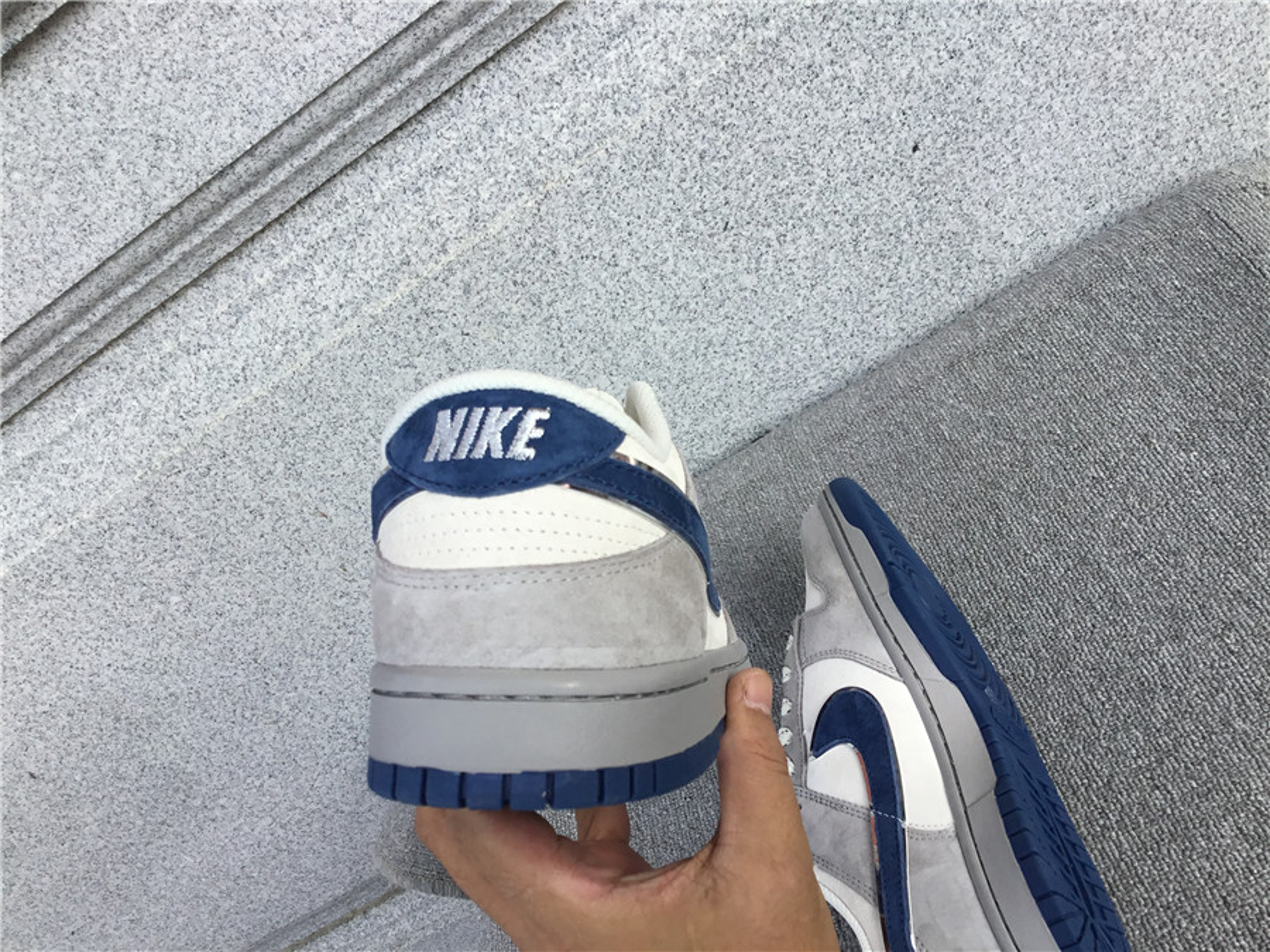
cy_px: 476
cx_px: 635
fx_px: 1137
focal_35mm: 31
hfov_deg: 58.4
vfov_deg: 45.4
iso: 25
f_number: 2.4
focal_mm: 3.3
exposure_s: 1/431
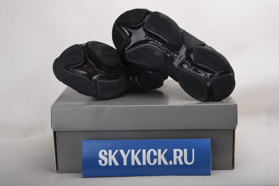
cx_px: 140
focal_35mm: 78
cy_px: 93
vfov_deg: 17.5
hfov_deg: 26.0
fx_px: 605
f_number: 9
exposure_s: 1/200
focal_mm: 78
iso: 100
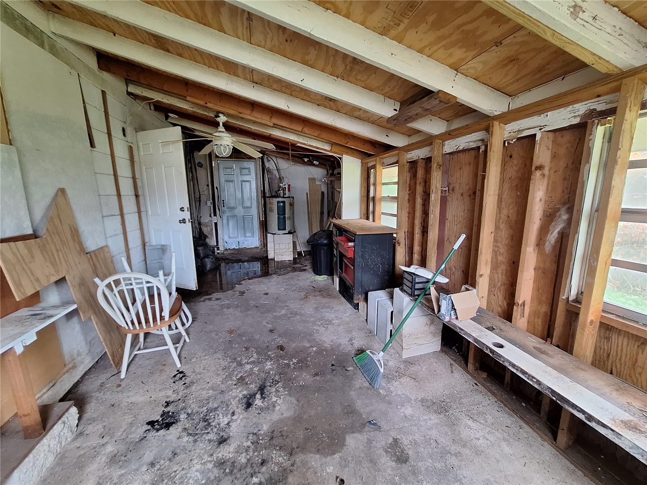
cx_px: 324
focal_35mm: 13
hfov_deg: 106.2
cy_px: 242
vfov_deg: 89.9
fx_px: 243
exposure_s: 1/40
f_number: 2.2
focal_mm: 1.74
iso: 125
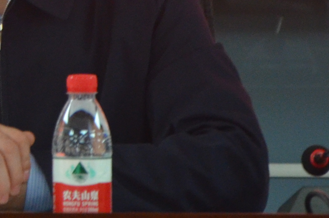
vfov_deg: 1.8
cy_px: -148
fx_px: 6781
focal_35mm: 743
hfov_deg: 2.8
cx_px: -43
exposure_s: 1/30
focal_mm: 105
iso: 1400
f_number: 5.6
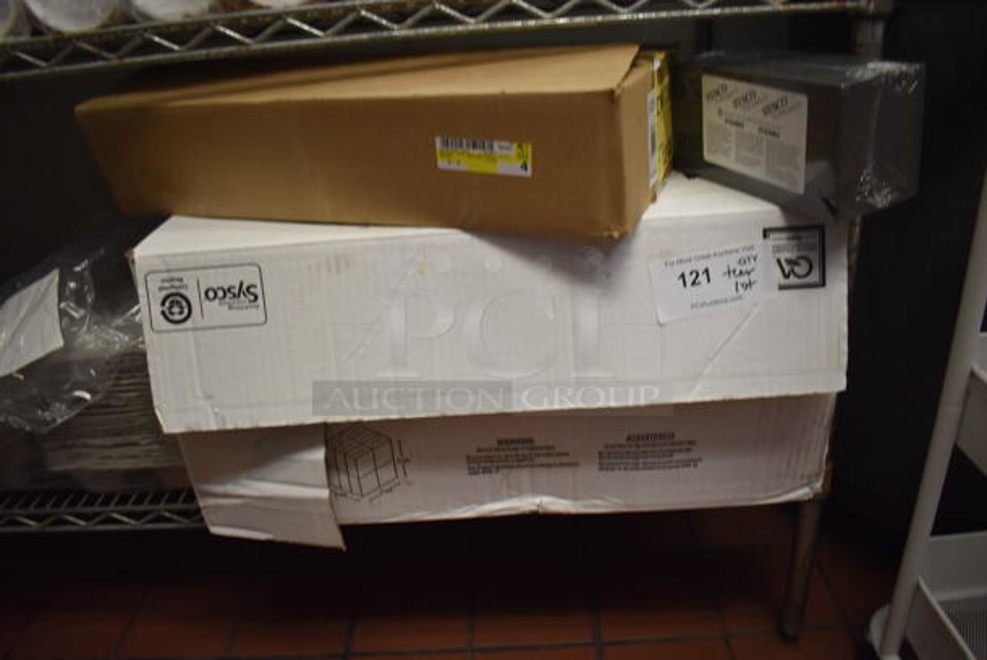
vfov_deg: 48.0
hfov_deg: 67.3
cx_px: 494
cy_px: 330
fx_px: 741
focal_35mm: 27
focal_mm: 18
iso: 1600
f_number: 3.5
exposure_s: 1/125
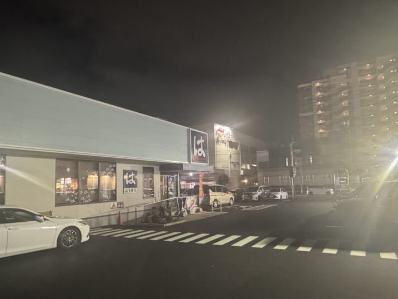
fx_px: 287
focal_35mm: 25
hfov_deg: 69.4
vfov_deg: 54.8
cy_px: 160
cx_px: 206
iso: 1000
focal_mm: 2.22
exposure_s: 1/33
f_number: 2.2
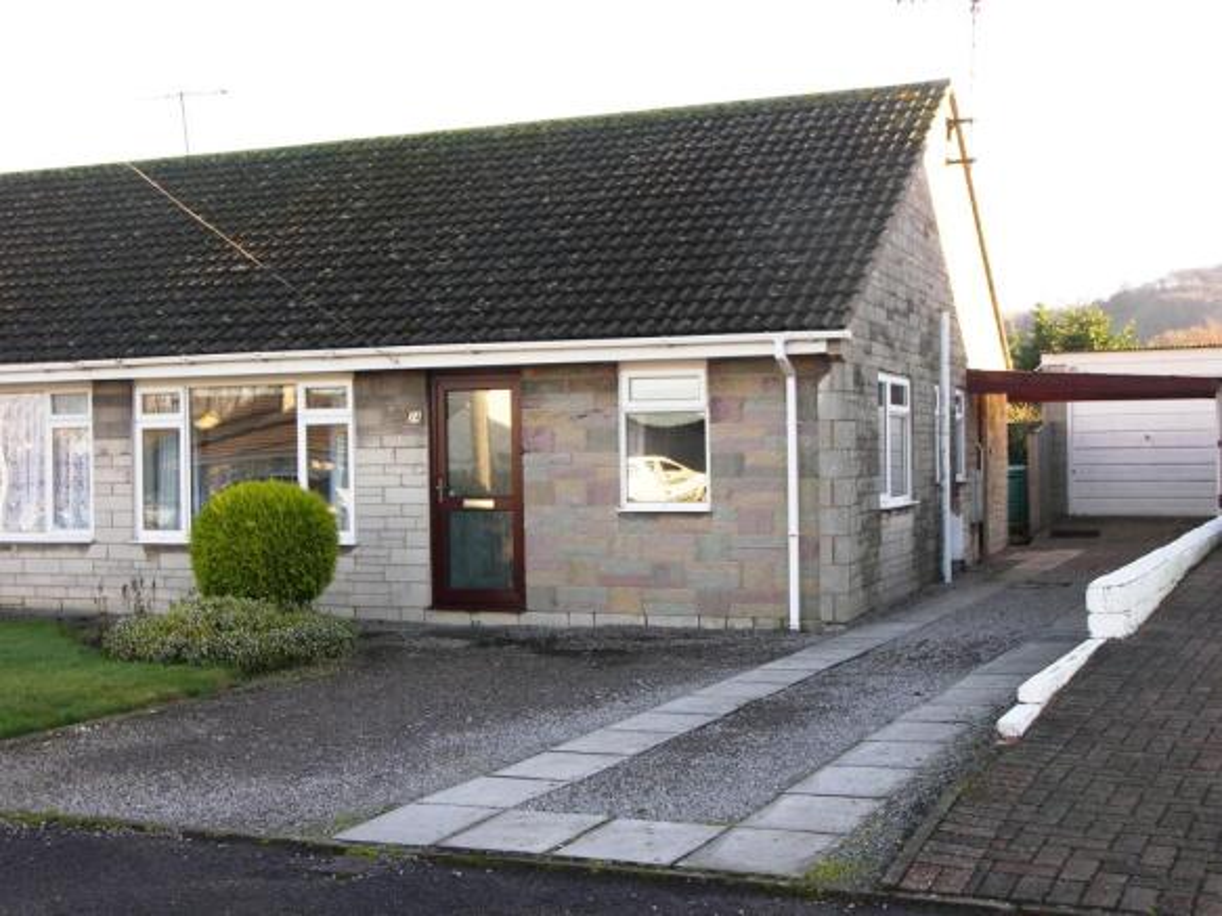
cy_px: 458
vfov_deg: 31.5
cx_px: 611
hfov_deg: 41.2
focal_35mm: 46
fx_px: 1624
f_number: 3.6
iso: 50
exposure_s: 1/80
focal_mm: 9.6
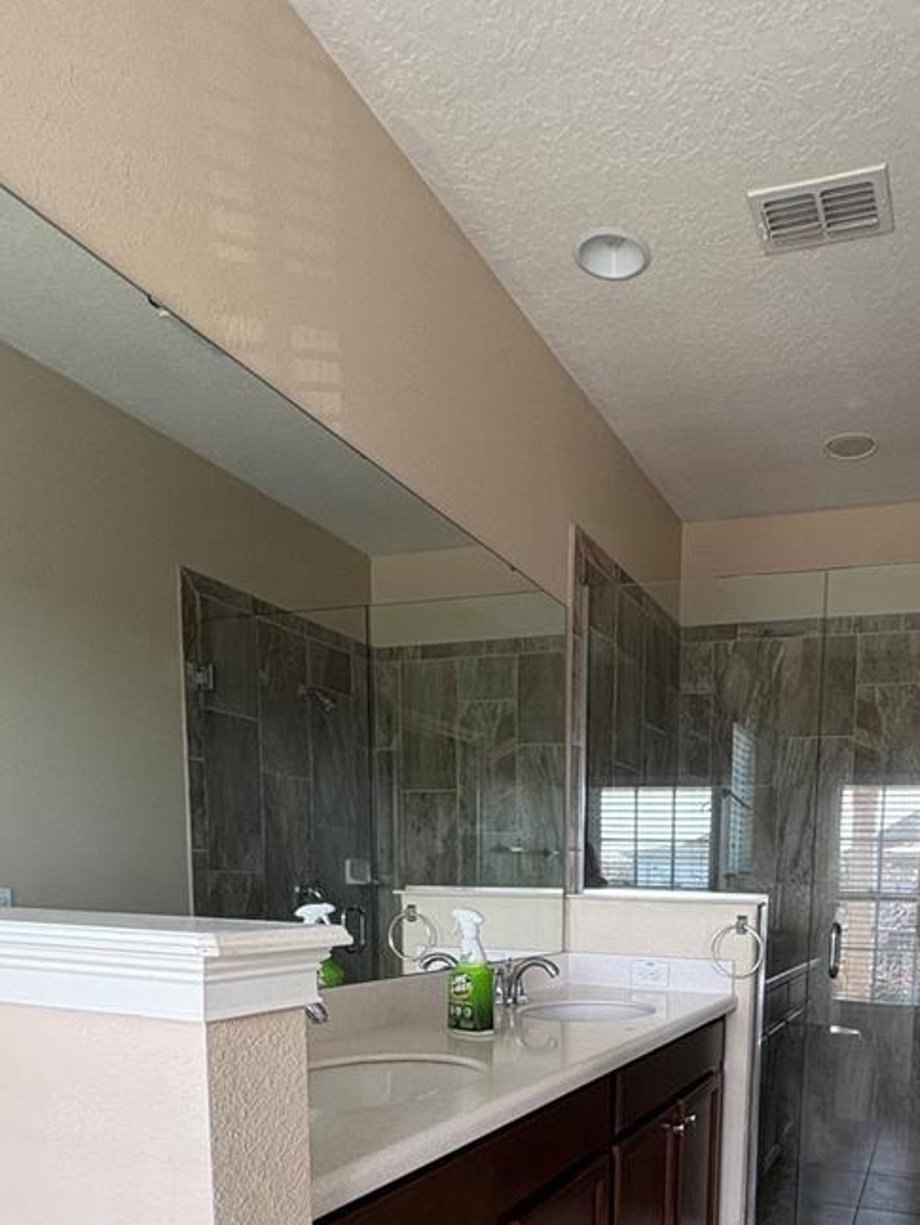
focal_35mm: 26
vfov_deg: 61.5
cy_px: 988
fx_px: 921
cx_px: 670
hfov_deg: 51.2
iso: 200
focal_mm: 2.22
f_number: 2.2
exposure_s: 1/60
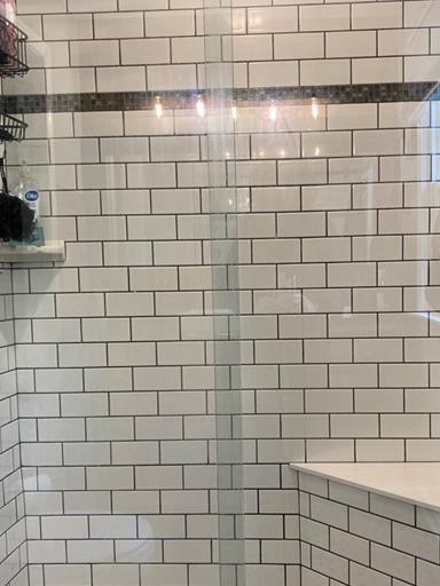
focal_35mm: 39
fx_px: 661
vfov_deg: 47.8
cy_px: 330
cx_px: 266
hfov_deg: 36.7
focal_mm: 4.25
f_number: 1.8
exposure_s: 1/120
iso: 125
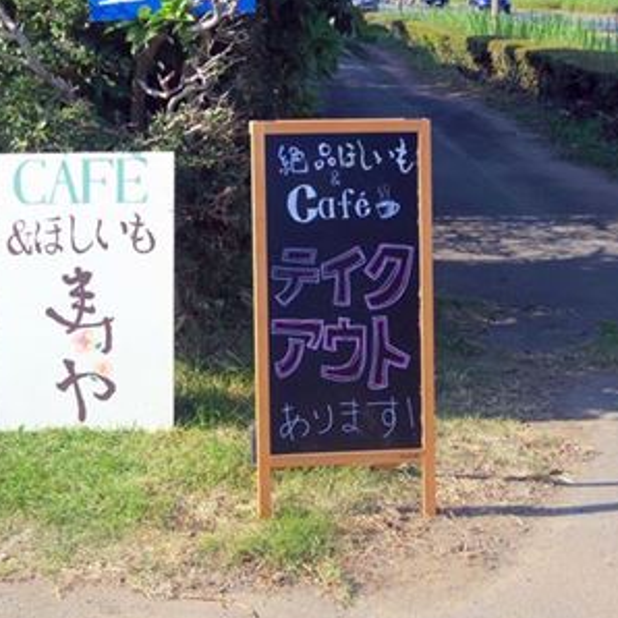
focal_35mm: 67
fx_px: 1353
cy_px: 261
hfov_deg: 25.5
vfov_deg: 25.7
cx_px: 185
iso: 125
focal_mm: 8.5
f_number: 3.2
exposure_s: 1/320
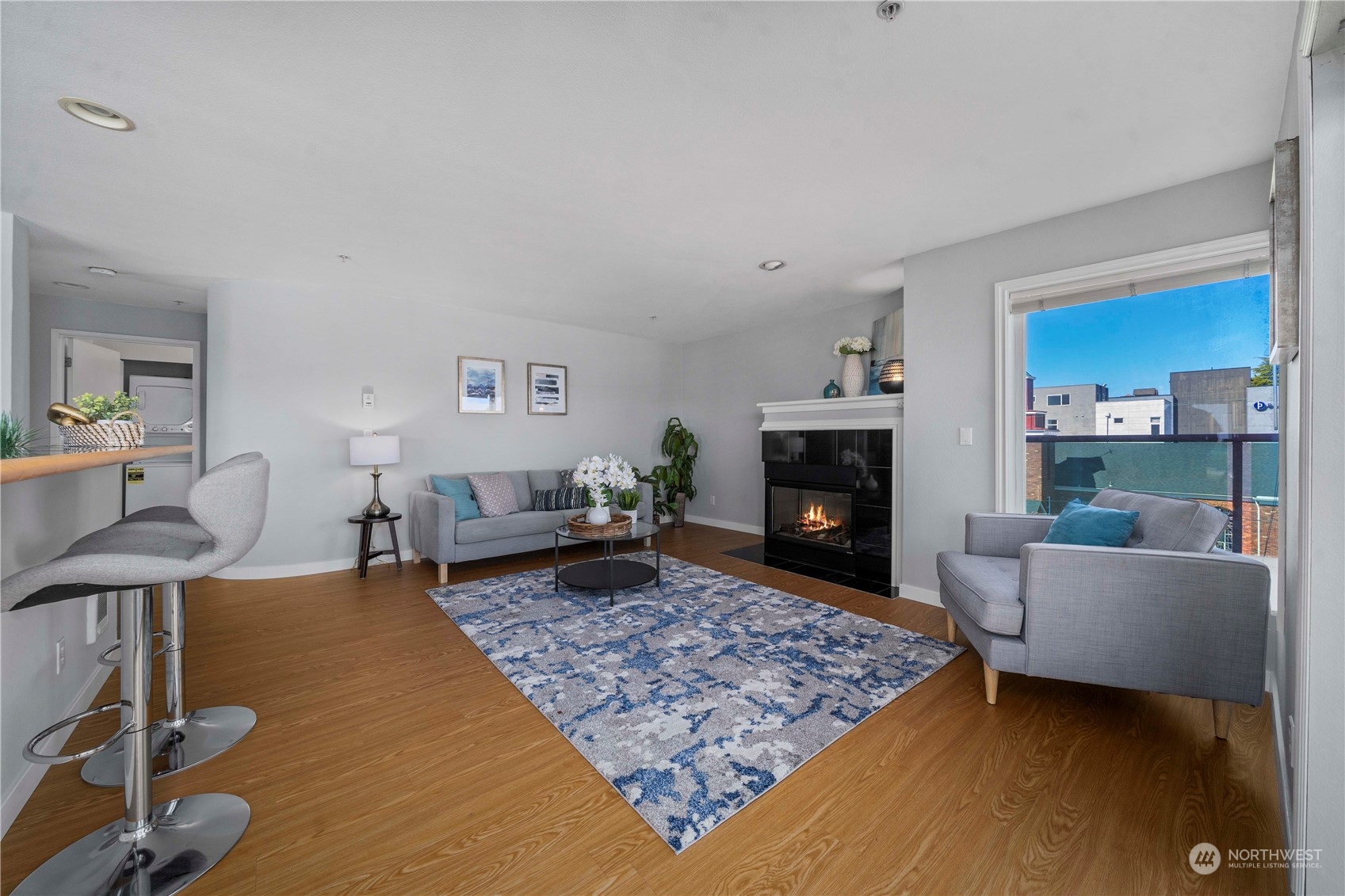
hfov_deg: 112.6
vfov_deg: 90.0
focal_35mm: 12
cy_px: 448
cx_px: 672
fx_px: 448
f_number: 8
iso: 125
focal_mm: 12
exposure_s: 1/80
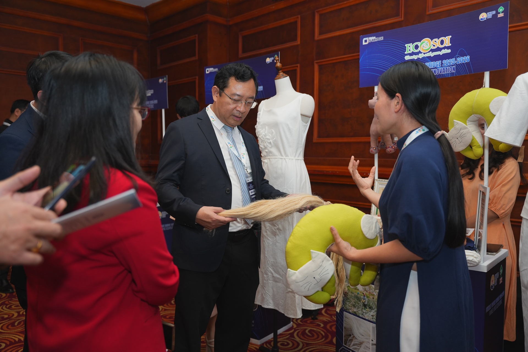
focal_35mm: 30
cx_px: 264
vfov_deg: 43.1
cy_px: 176
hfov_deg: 61.3
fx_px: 446
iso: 640
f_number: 2.8
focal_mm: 30.4
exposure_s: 1/200
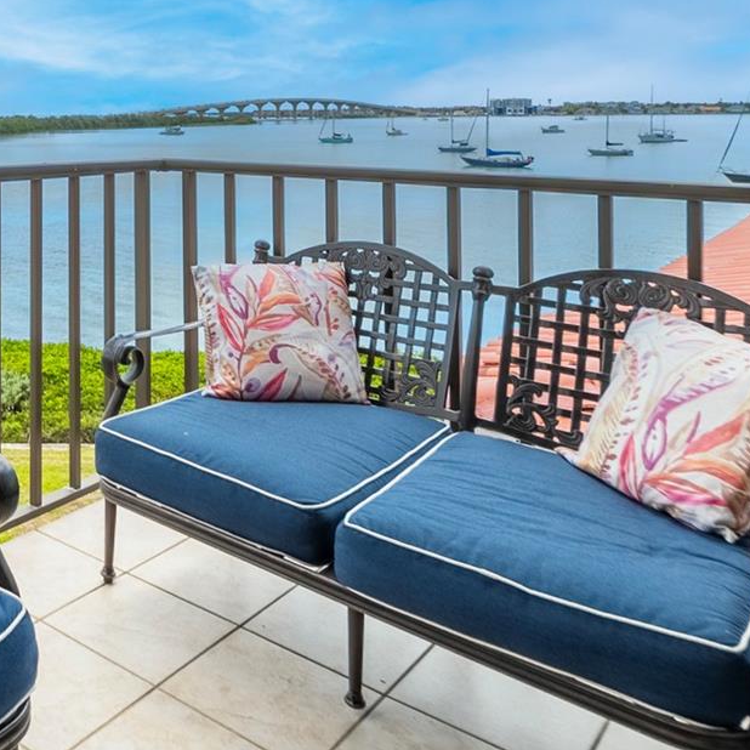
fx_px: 809
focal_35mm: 33
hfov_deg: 40.4
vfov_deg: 47.2
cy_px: 155
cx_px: -70
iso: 400
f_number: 9
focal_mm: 10
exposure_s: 1/8000
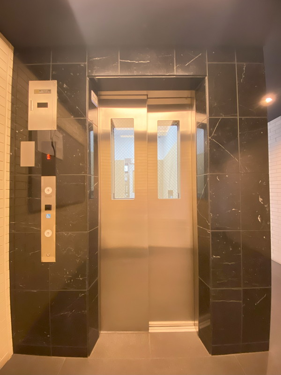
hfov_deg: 89.9
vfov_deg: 106.2
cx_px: 140
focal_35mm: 13
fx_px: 141
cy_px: 188
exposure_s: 1/33
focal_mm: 1.54
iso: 1000
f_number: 2.4
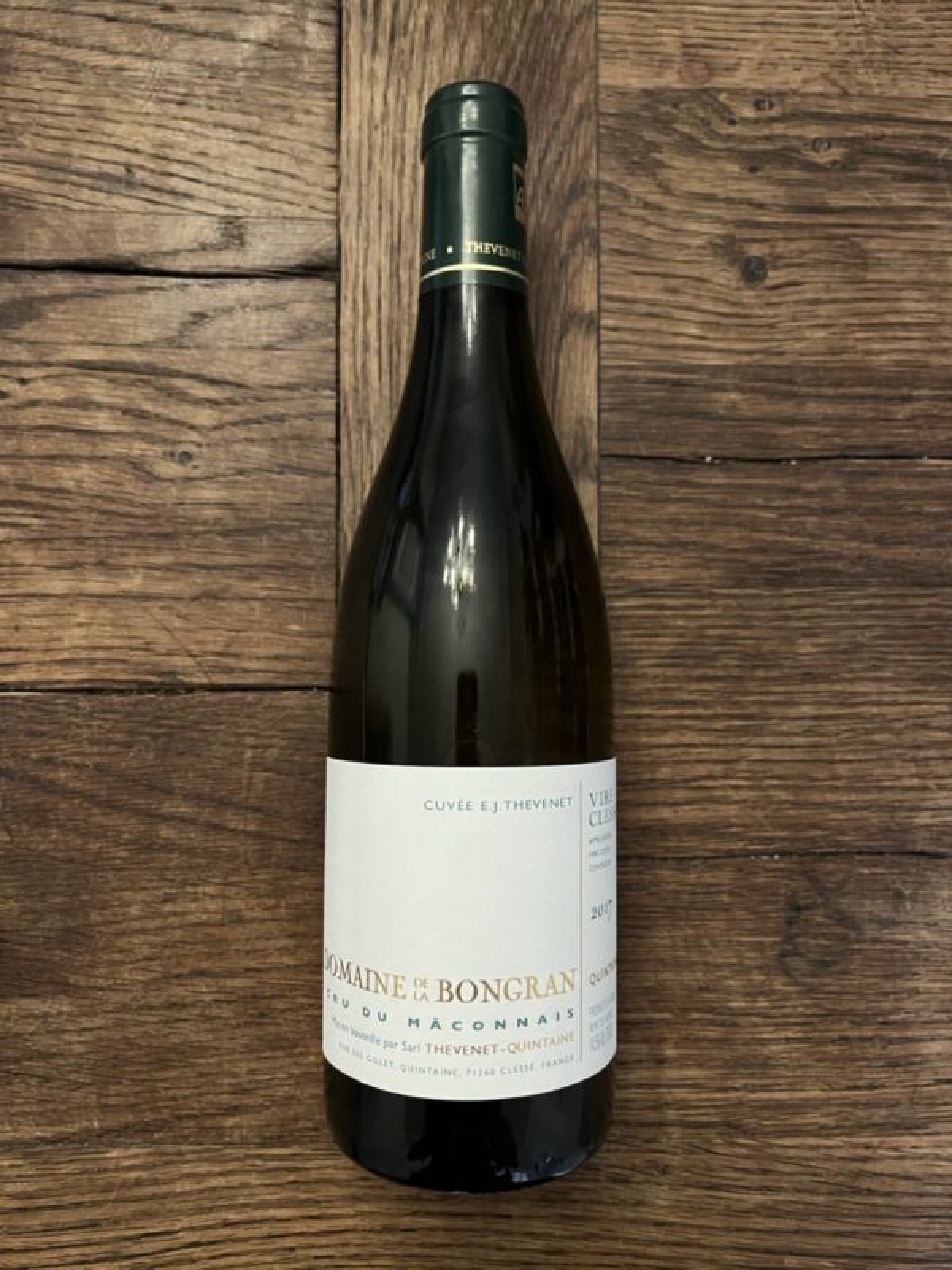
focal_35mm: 26
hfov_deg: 53.1
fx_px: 953
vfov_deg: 67.3
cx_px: 476
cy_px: 635
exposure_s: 1/50
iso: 320
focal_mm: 5.1
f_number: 1.6
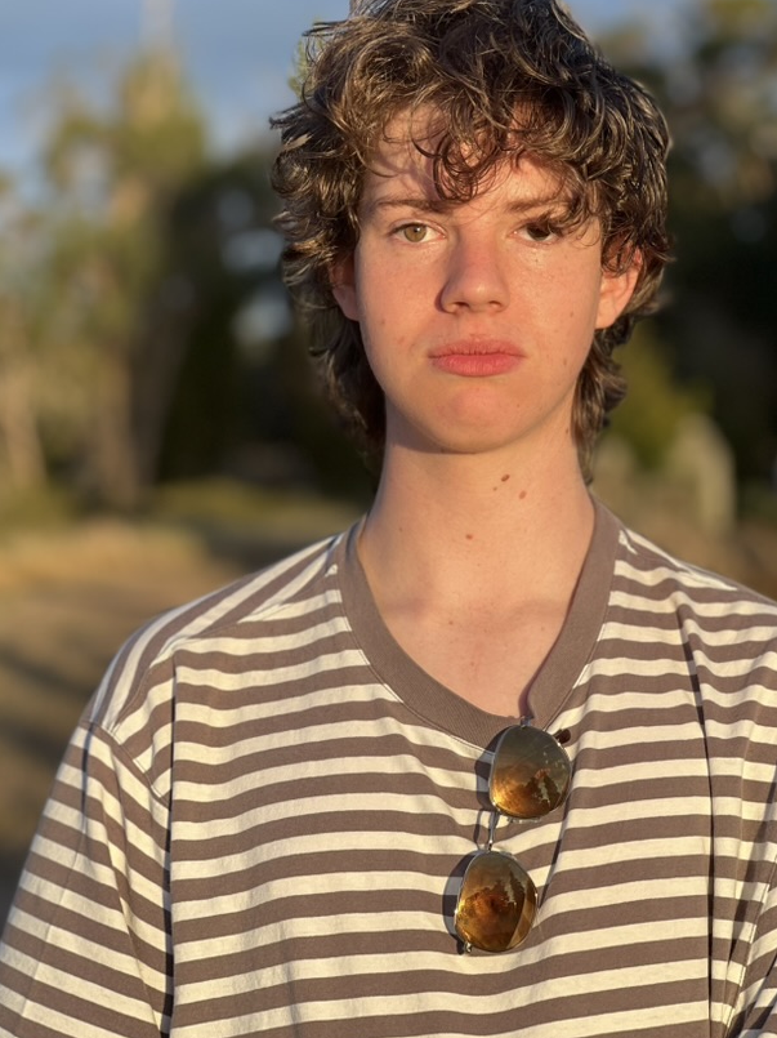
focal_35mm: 98
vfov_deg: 20.0
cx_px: 469
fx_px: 2935
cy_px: 571
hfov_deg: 15.1
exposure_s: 1/173
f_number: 2.8
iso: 25
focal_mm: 9
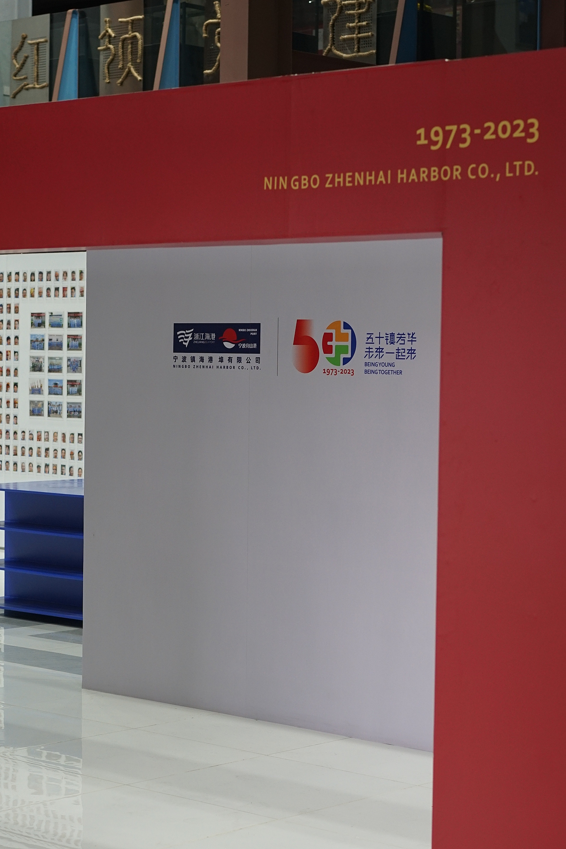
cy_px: 424
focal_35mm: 82
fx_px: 1934
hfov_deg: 16.7
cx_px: 283
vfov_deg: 24.8
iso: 500
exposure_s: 1/160
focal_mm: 55
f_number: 4
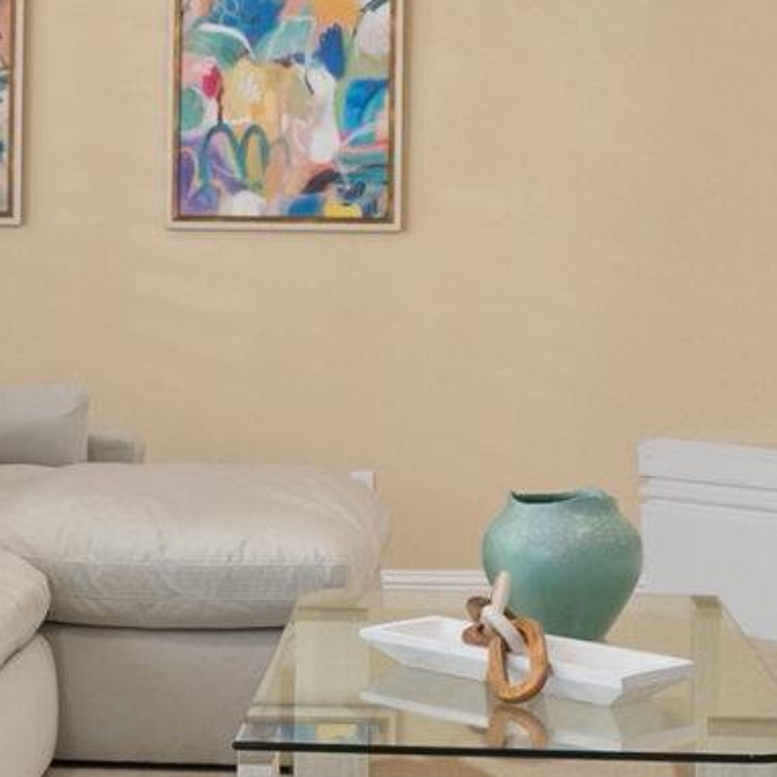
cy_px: 185
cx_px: 319
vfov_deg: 19.4
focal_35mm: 89
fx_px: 2260
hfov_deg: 19.5
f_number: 9
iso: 400
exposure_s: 1/5
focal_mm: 16
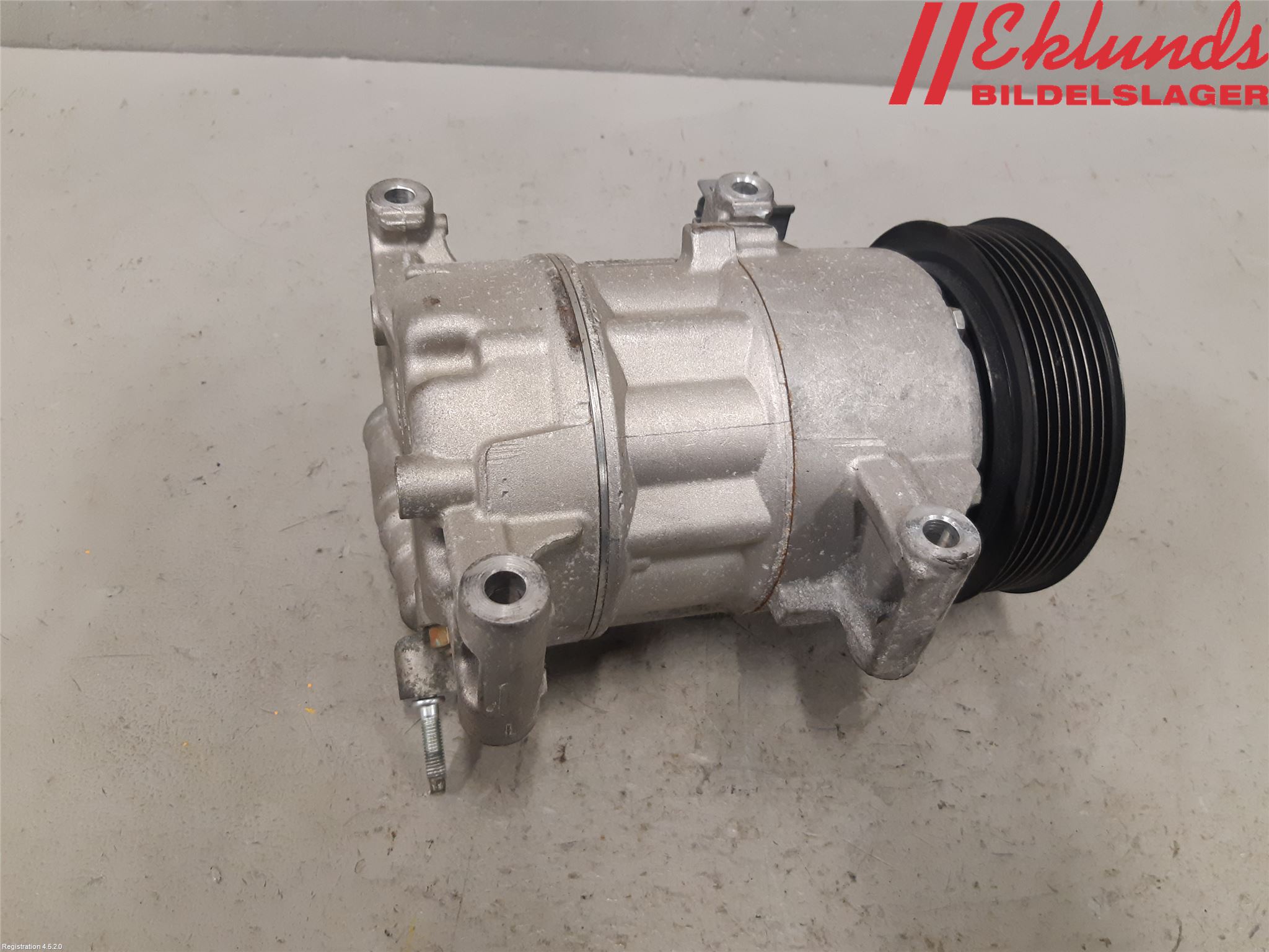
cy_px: 476
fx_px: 953
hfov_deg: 67.3
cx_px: 634
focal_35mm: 26
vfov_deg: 53.1
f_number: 1.7
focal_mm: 3.93
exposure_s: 1/50
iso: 160
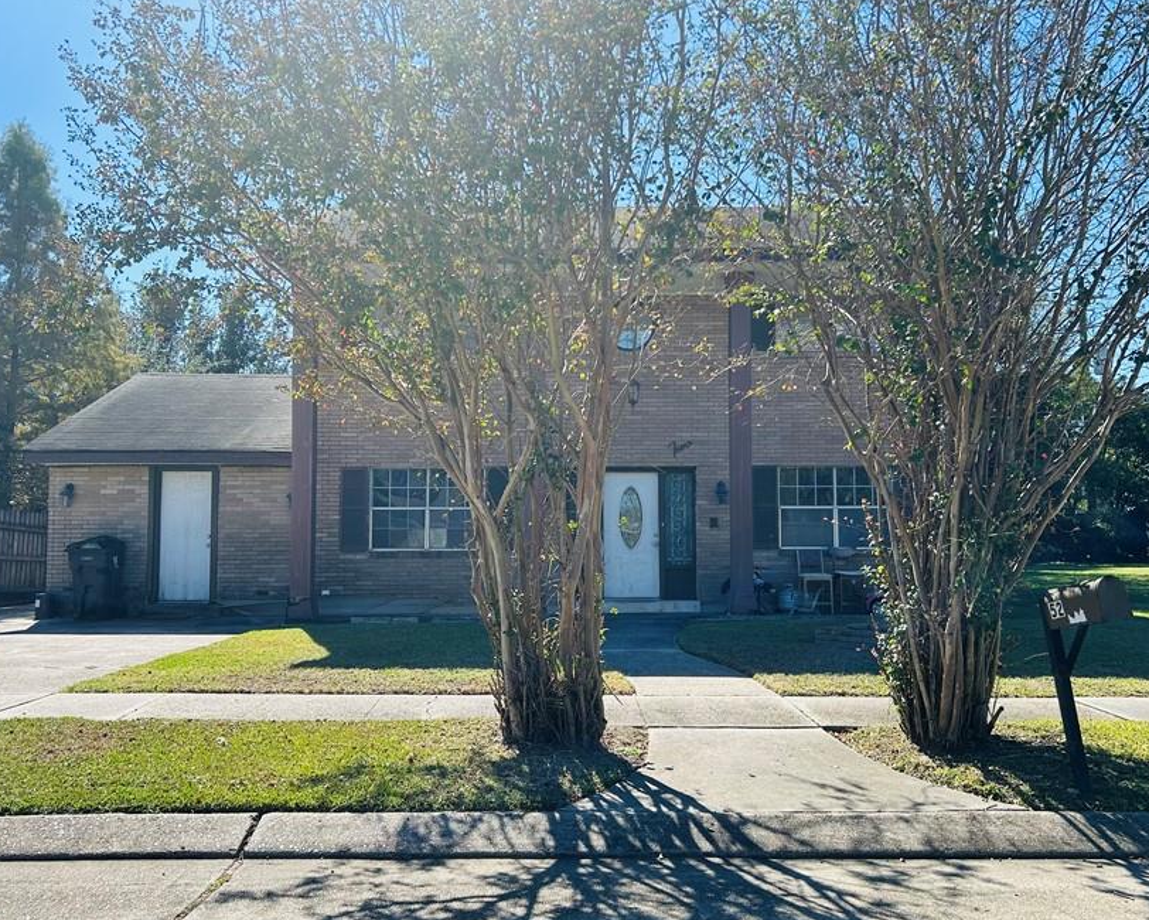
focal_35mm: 32
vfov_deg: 45.8
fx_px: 1088
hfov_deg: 55.6
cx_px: 594
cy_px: 471
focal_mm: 5.7
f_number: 1.5
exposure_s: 1/2457
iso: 50
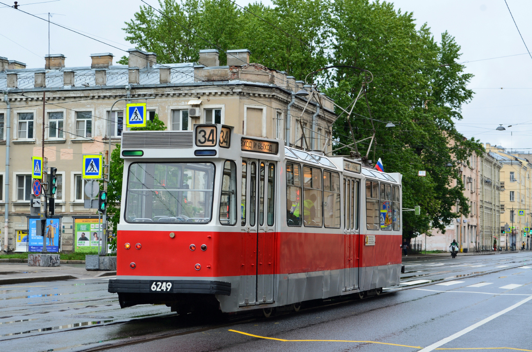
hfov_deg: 24.7
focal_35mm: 82
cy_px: 176
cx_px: 266
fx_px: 1217
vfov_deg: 16.5
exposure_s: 1/60.2
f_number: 10
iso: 280
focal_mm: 55
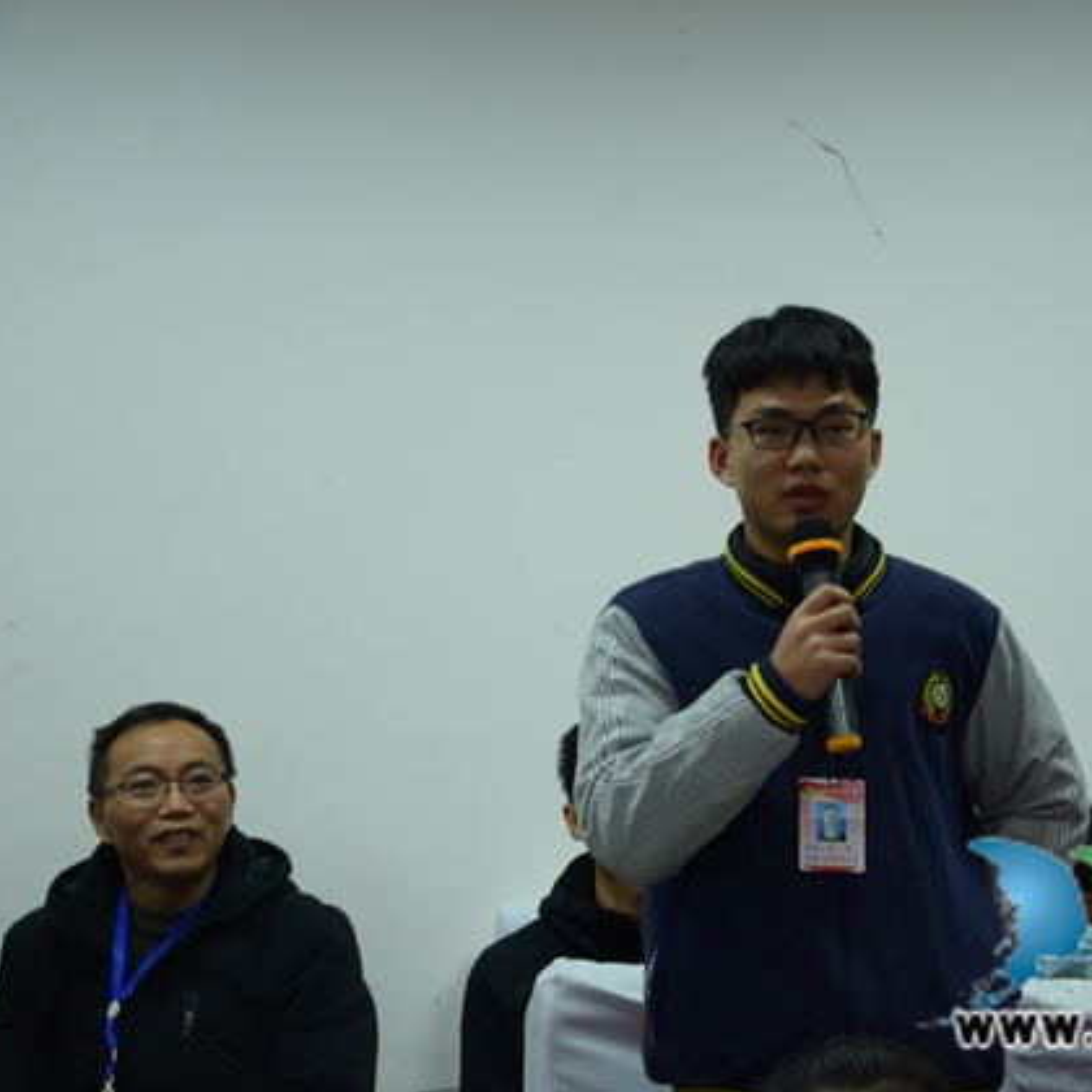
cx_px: 803
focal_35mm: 97
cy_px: 543
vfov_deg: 17.9
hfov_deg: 17.8
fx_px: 3462
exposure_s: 1/20
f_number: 5
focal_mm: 50
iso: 640
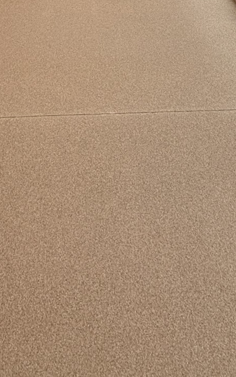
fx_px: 422
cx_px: 94
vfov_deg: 33.3
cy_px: -127
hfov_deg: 31.2
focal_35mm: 41
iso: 100
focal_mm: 2.22
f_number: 2.2
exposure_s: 1/120
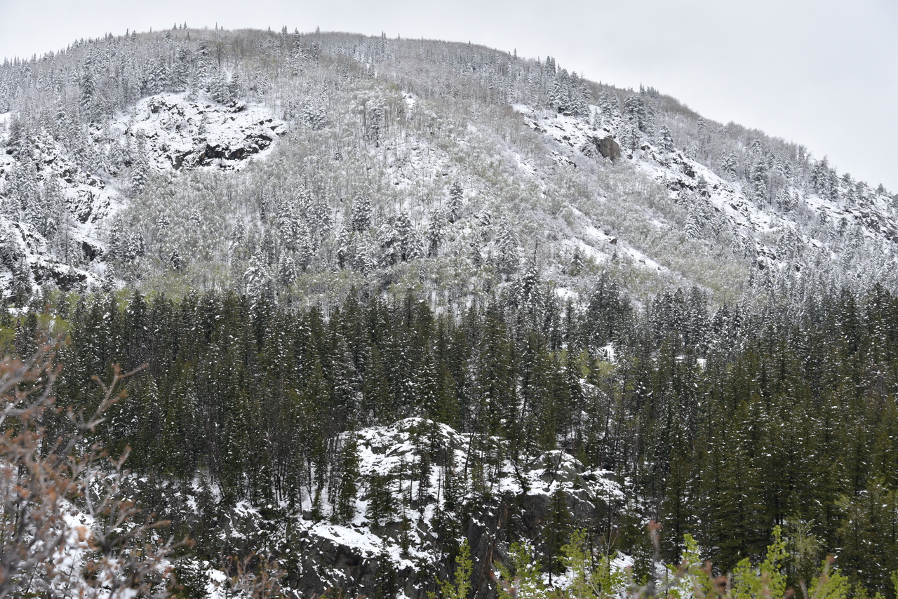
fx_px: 2121
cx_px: 449
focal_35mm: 85
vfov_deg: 16.1
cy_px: 300
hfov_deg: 23.9
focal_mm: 85
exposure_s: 1/320
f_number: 9
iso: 100
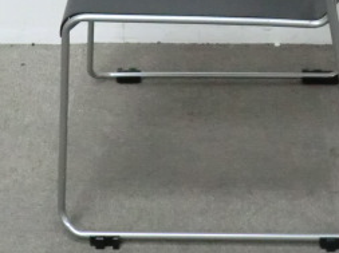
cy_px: -46
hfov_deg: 17.2
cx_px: 225
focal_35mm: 114
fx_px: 1115
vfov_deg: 12.7
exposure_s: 1/40
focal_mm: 8.2
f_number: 4.3
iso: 800
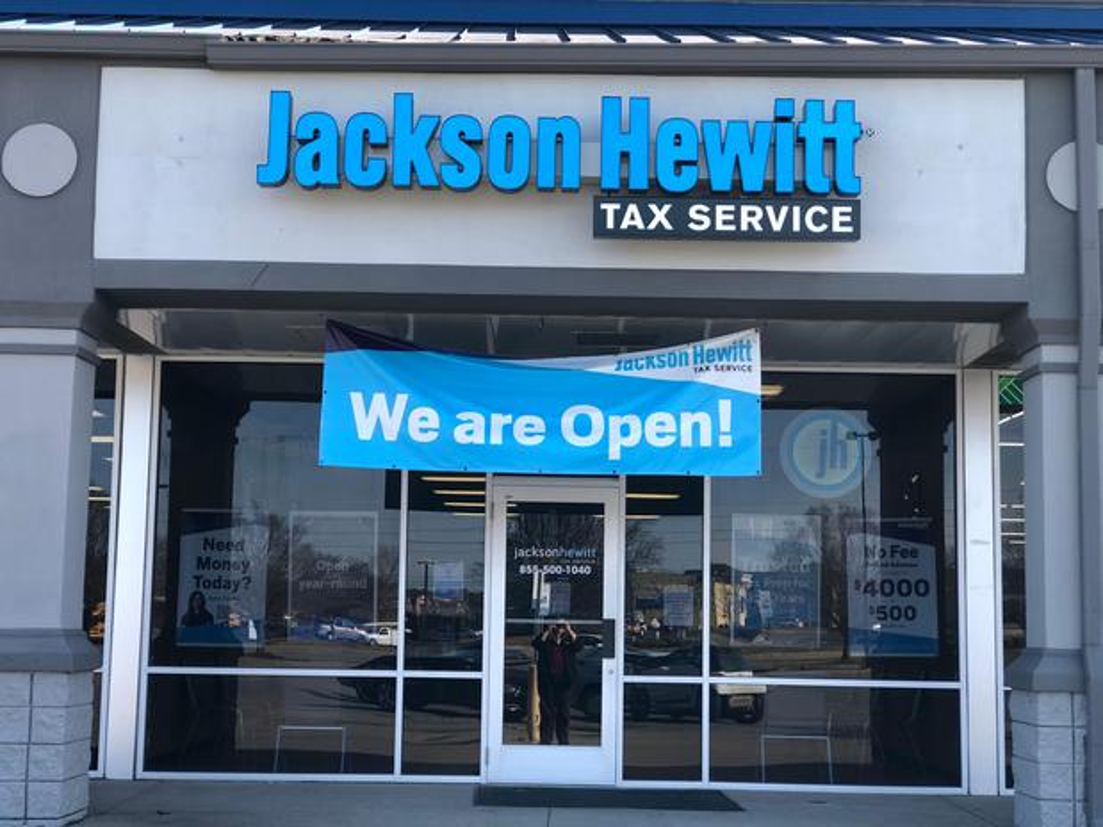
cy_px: 414
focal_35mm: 57
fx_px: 1816
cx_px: 552
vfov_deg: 25.7
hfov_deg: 33.8
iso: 25
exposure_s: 1/120
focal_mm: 6.6
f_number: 2.8
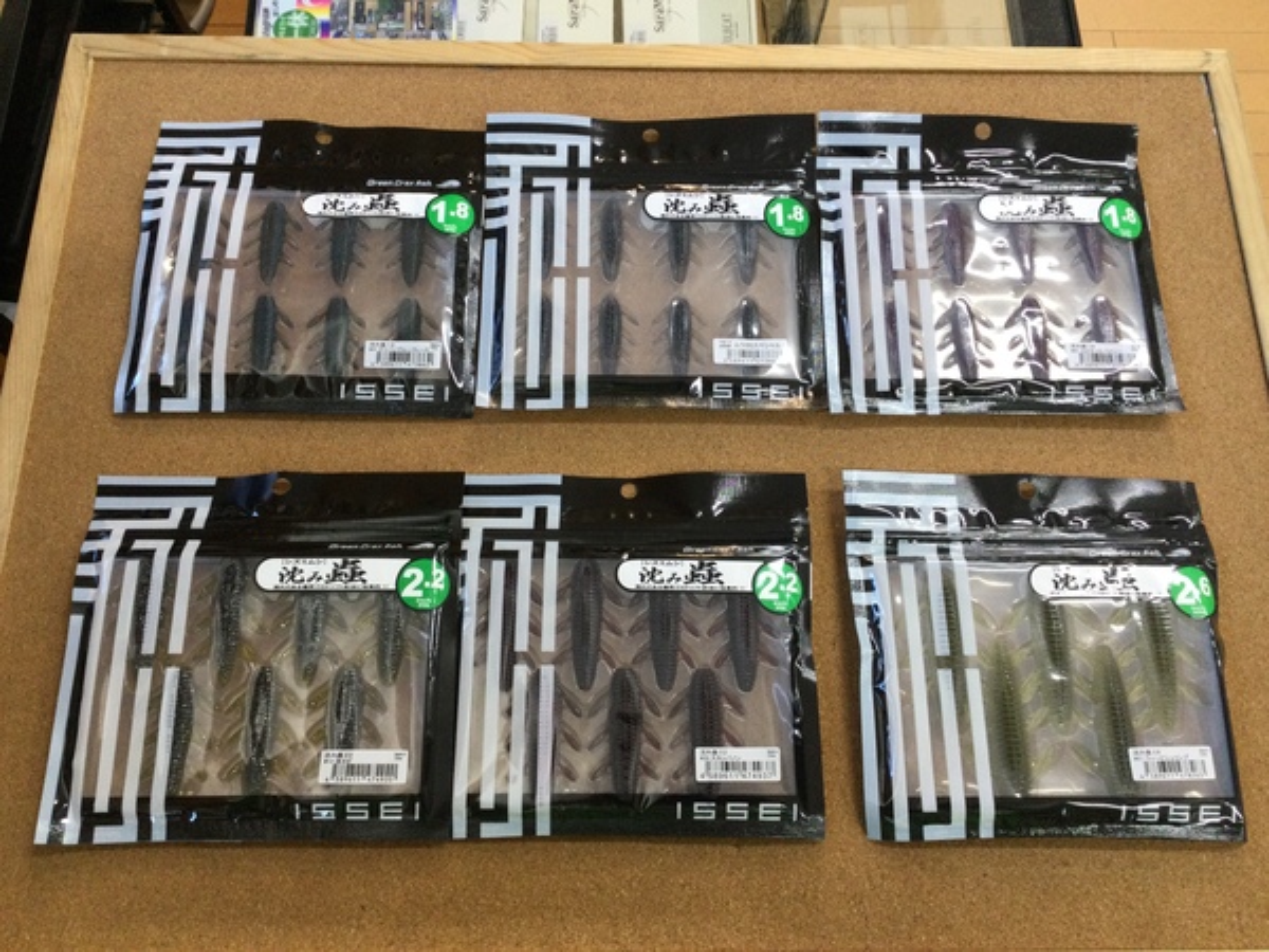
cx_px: 634
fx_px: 1136
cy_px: 476
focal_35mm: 31
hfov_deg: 58.4
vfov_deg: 45.4
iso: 40
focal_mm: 3.3
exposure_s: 1/30
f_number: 2.4
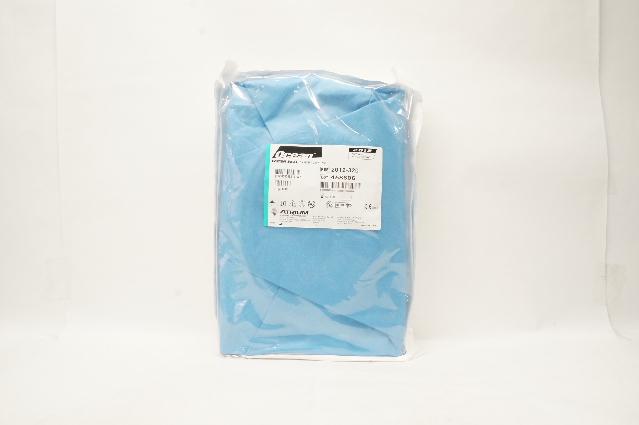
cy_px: 212
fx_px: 479
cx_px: 320
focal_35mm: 27
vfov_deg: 47.8
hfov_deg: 67.4
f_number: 13
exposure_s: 1/25
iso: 1600
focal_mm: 18
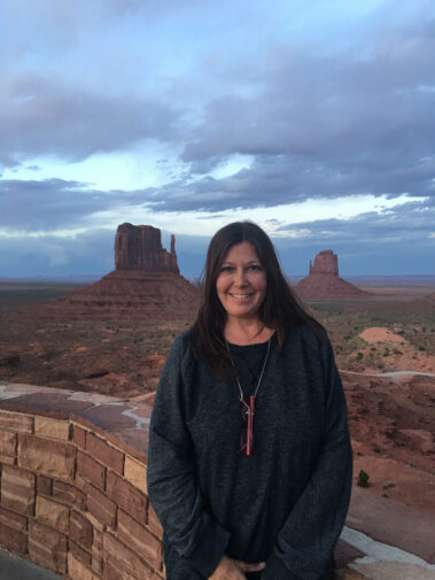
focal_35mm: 29
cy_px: 290
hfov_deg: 48.2
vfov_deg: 61.6
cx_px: 218
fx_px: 486
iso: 40
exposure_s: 1/30
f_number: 2.2
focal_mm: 4.15
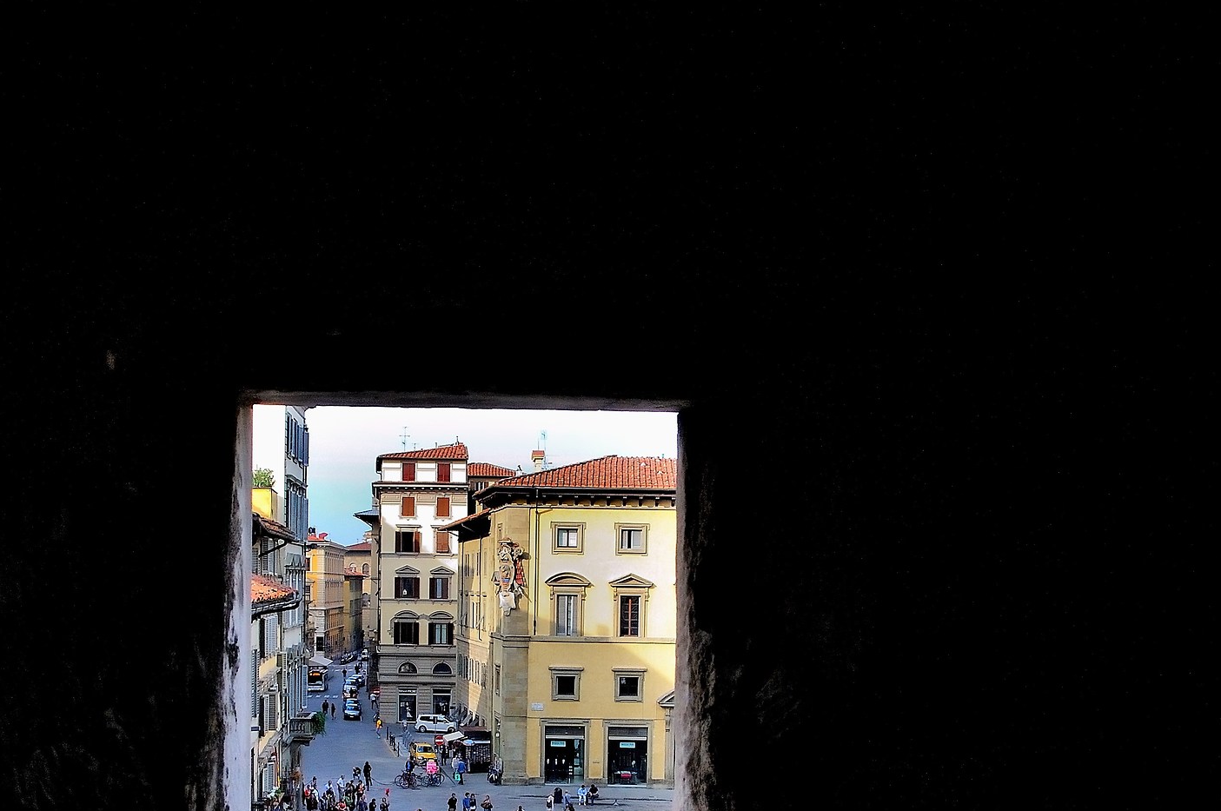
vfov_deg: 31.9
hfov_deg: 47.3
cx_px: 528
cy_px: 625
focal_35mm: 41
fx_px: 1389
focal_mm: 16
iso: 800
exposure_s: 1/320
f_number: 9
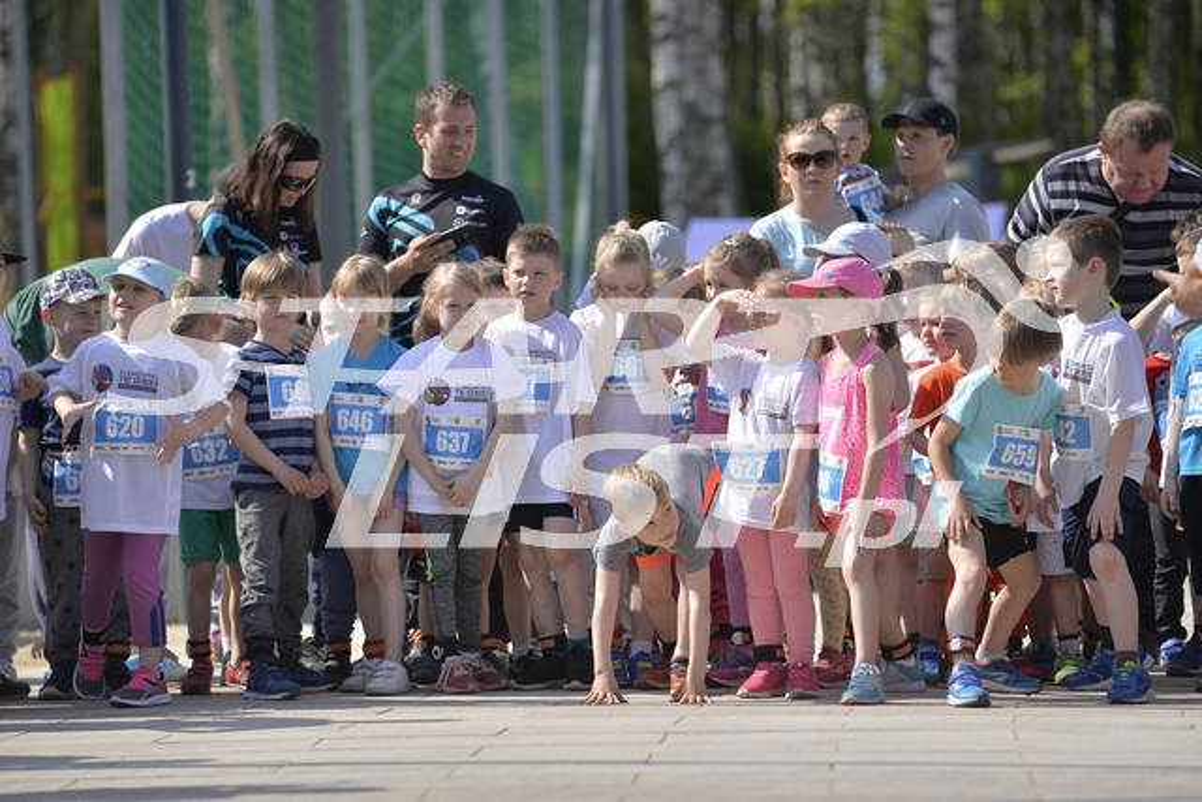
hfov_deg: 10.3
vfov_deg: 6.9
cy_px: 401
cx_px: 601
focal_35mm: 200
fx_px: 6679
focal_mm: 200
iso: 200
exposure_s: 1/3200
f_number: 4
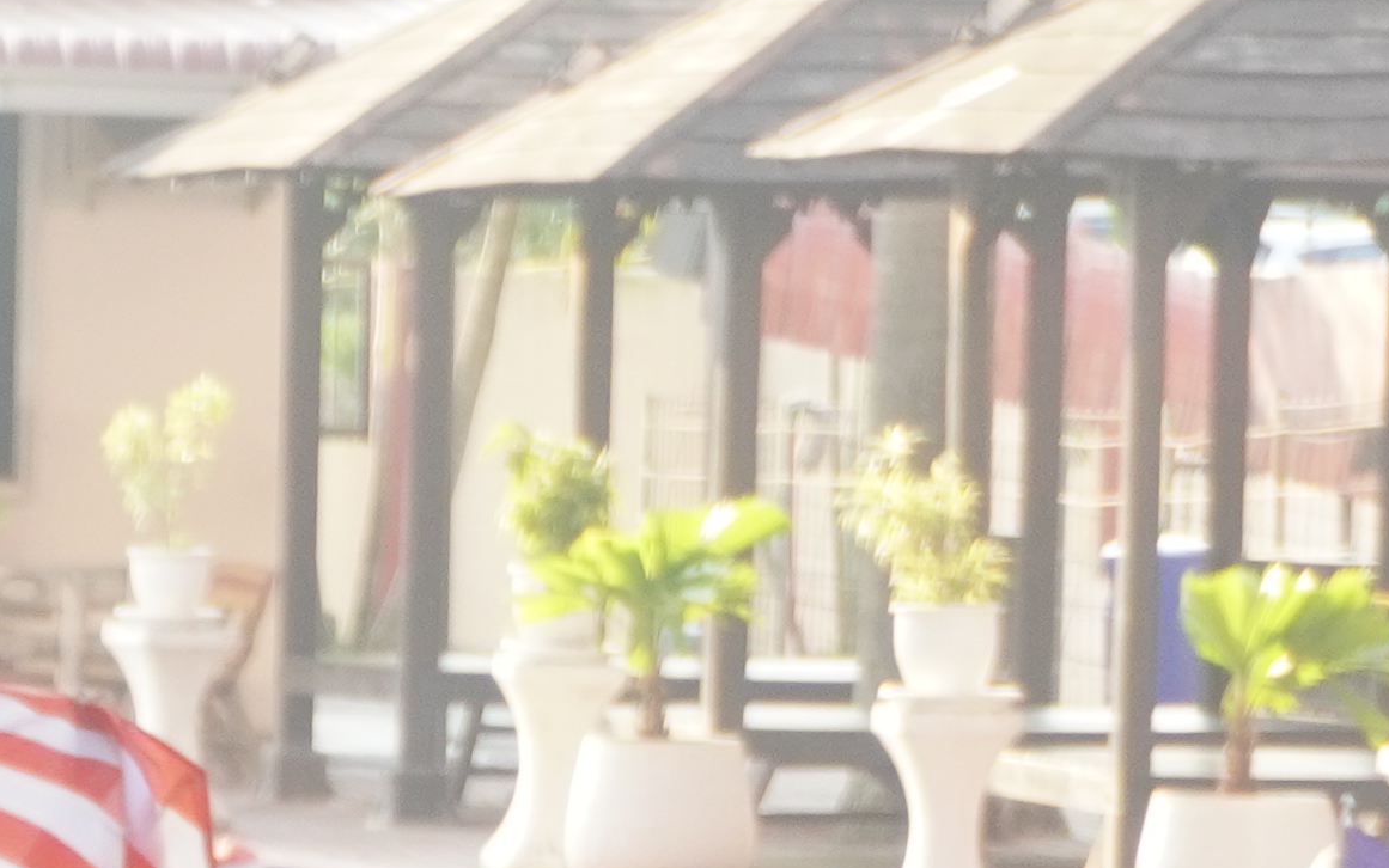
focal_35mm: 395
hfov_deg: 5.2
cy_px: 2147
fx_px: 14955
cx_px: -1026
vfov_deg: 3.3
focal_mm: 50
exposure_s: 1/160
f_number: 5.6
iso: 640
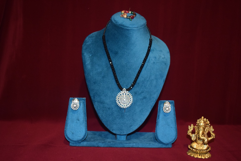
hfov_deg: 38.9
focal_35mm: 51
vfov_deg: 26.5
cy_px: 80
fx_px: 341
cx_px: 120
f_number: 4.5
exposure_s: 1/60
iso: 2000
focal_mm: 34
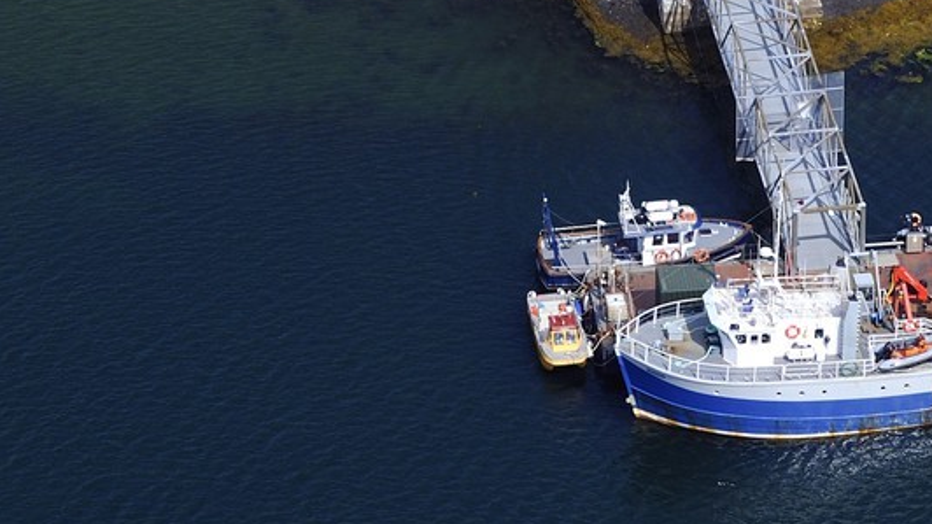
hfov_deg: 7.4
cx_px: 540
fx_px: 7165
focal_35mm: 290
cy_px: -587
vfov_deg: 4.1
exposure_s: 1/800
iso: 200
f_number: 6.3
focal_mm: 92
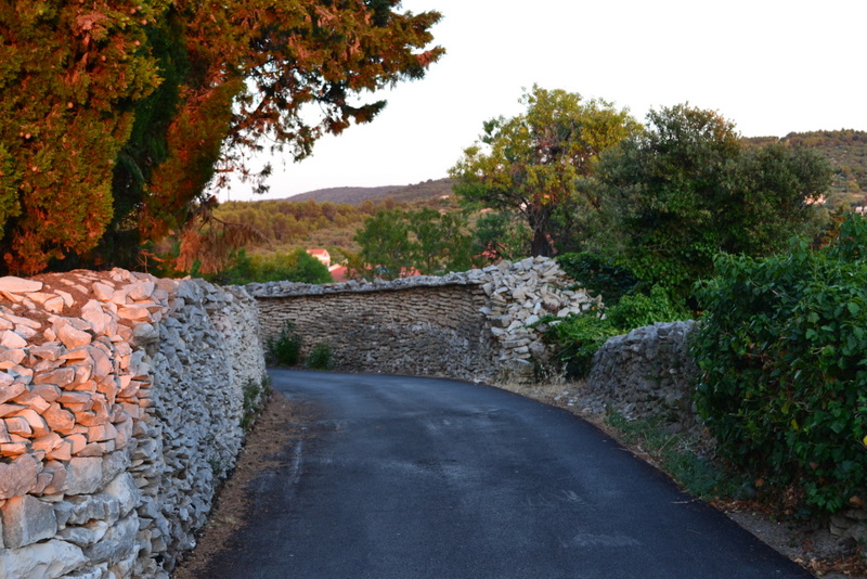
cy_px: 290
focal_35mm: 51
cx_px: 434
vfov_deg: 26.5
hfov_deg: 38.9
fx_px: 1229
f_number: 7.1
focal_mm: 34
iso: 400
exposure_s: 1/40
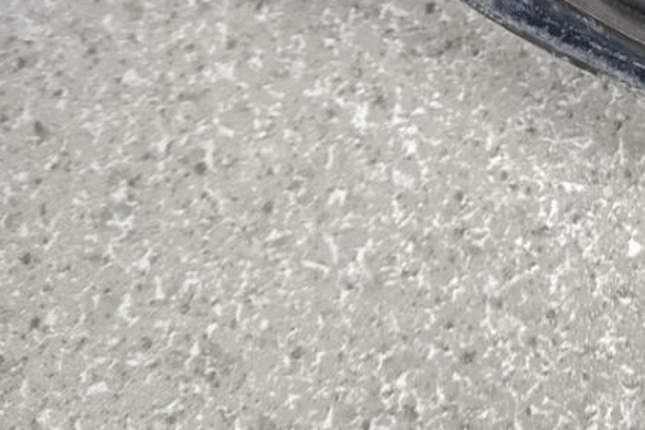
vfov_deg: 14.1
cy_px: -288
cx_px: 780
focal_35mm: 88
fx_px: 1577
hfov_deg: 21.4
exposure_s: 1/50
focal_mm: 5.4
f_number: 1.8
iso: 250
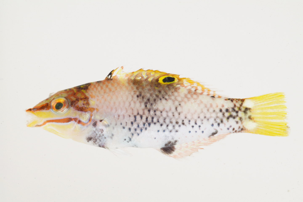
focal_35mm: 158
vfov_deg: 8.7
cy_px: 101
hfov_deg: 13.0
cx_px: 152
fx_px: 1330
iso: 100
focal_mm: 105
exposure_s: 1/60
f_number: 22
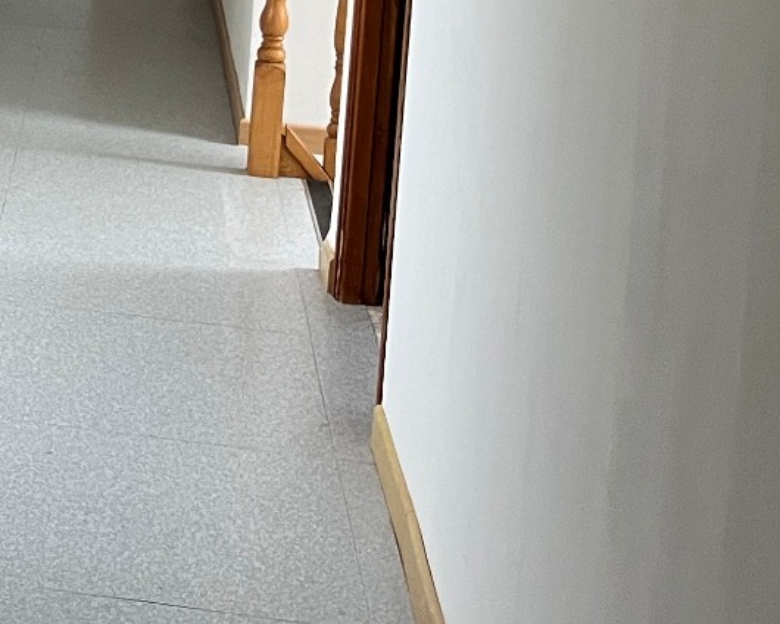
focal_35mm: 98
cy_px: -174
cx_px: -302
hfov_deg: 18.0
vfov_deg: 15.0
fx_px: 2262
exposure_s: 1/60
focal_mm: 5.1
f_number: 1.6
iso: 320
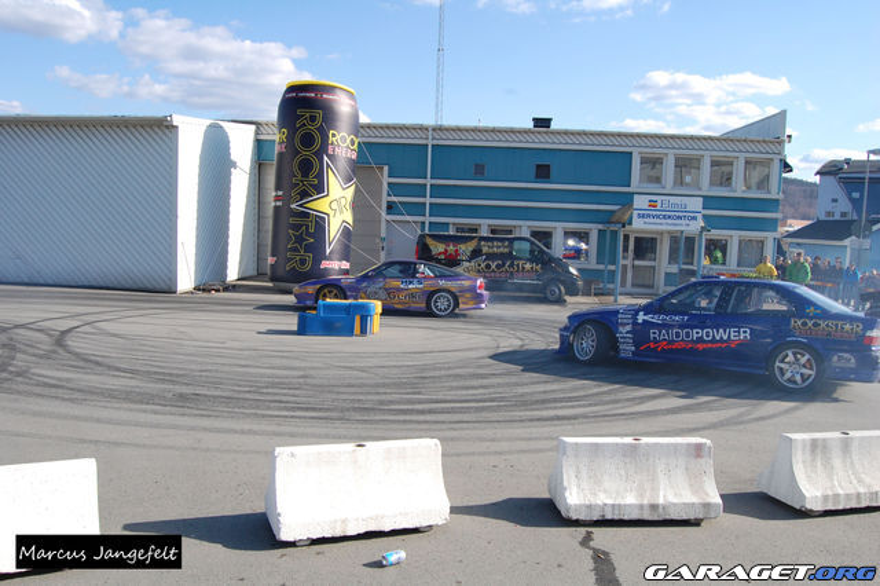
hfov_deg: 67.4
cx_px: 440
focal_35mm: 27
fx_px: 660
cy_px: 293
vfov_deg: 47.9
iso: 400
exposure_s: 1/320
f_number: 11
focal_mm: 18
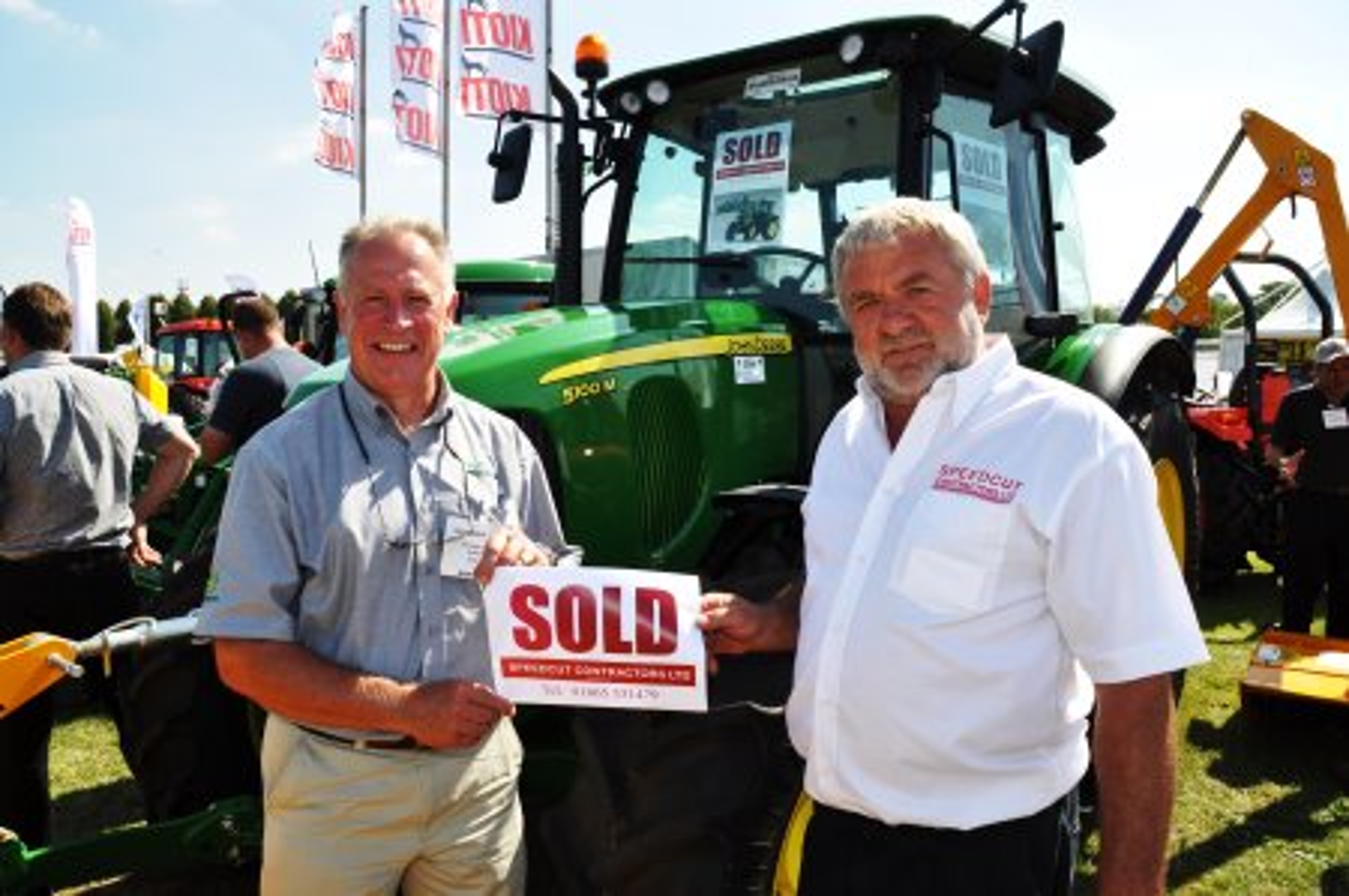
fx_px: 1011
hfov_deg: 67.4
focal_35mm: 27
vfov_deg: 47.8
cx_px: 674
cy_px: 448
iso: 200
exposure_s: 1/200
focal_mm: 18
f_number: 14
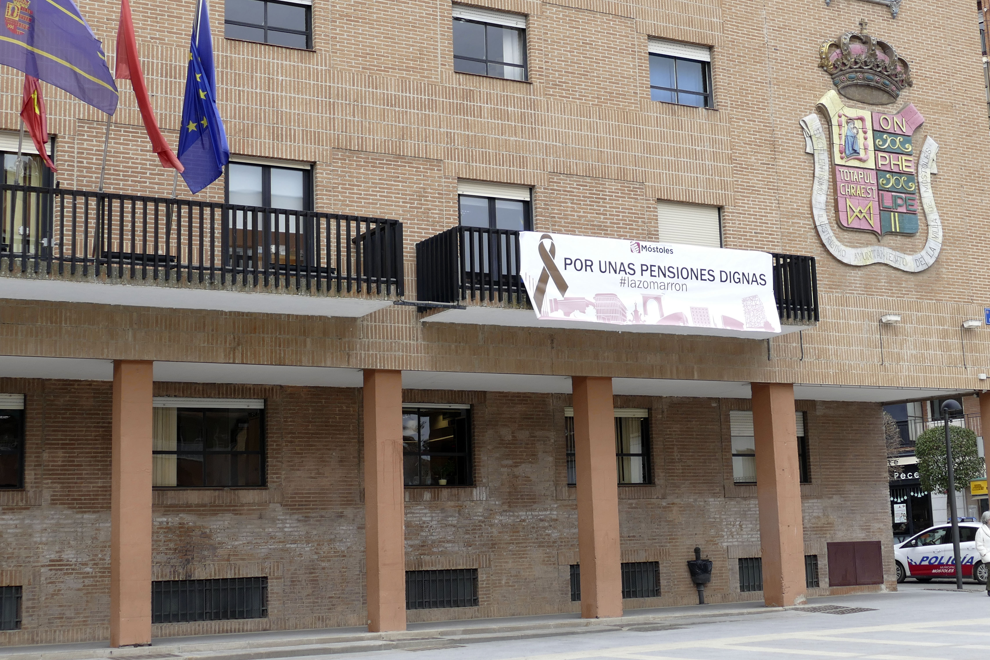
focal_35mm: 40
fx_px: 1100
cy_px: 283
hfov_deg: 48.4
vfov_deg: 33.4
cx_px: 451
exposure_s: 1/1000
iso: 125
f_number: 3
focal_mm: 12.12
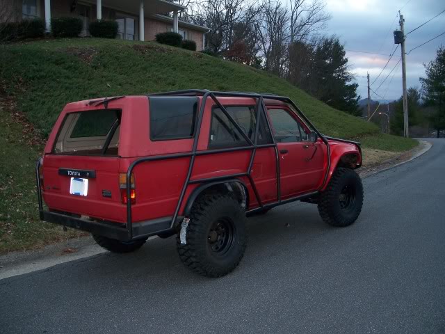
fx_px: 476
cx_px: 222
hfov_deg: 50.1
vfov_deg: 38.7
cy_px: 167
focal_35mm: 37
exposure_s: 1/60
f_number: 2.8
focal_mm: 7.8
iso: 200
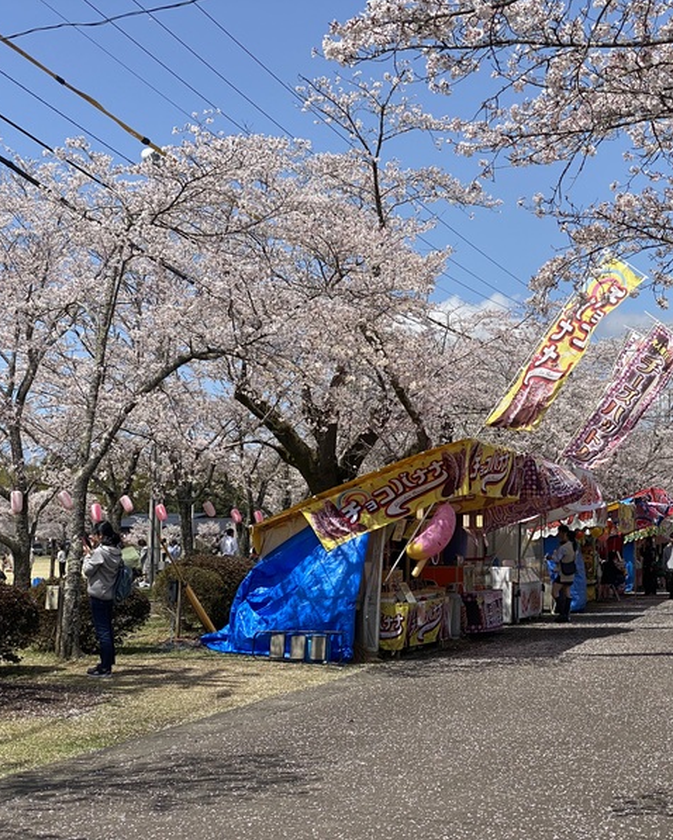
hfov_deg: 22.4
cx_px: 463
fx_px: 1692
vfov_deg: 27.9
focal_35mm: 68
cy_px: 419
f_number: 2
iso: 20
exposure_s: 1/1776
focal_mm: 6
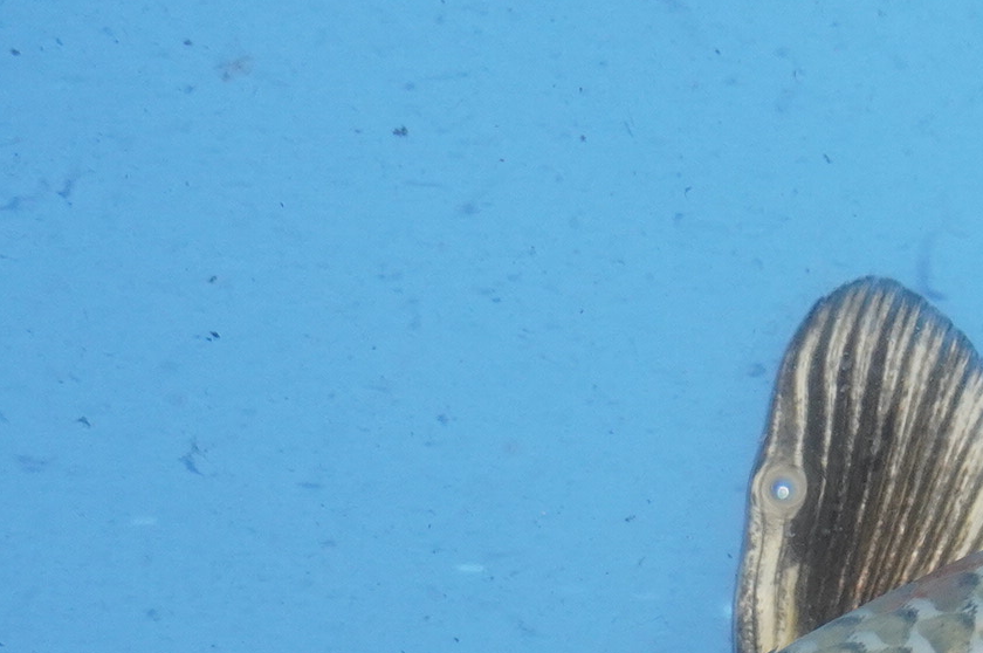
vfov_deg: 6.9
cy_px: 660
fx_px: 5422
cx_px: 1510
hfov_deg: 10.0
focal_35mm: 199
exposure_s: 1/160
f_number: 4.5
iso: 1000
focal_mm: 37
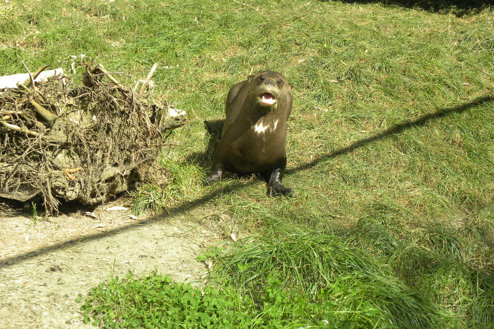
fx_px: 1221
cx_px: 247
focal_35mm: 89
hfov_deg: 22.9
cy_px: 168
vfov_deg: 15.4
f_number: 4.5
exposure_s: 1/181
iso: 64
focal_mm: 15.1
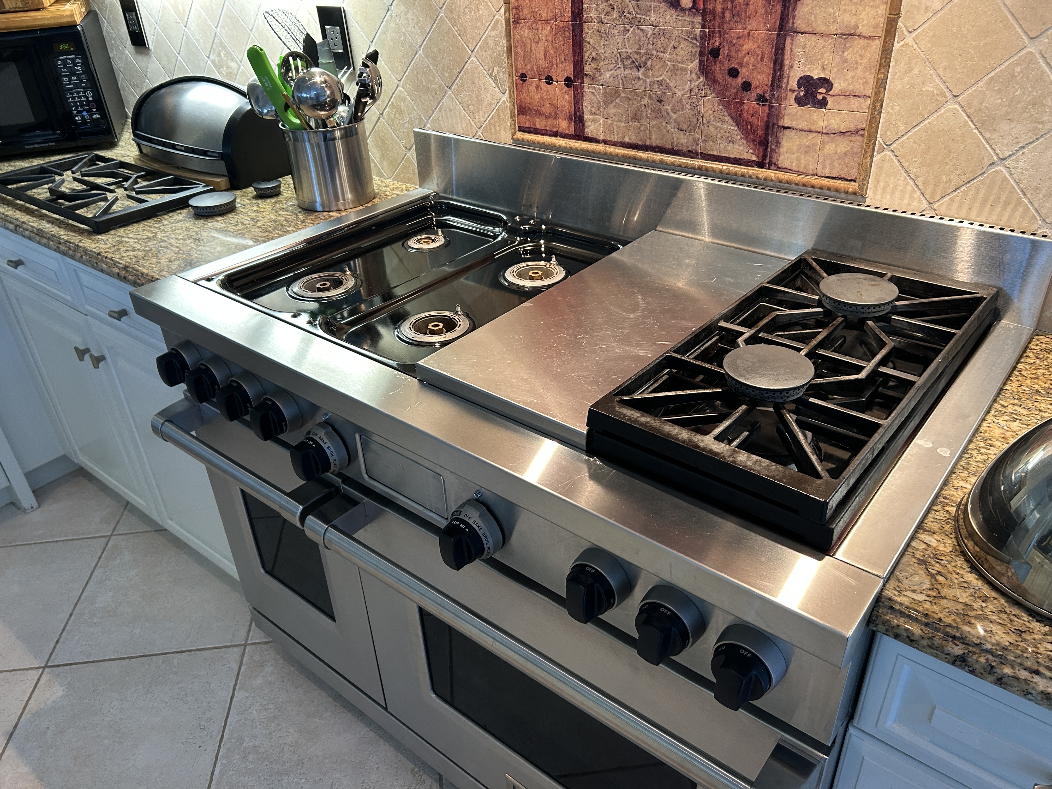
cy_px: 394
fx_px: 790
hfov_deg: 67.3
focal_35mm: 26
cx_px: 526
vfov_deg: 53.1
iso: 160
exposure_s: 1/60
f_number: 1.5
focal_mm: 5.7
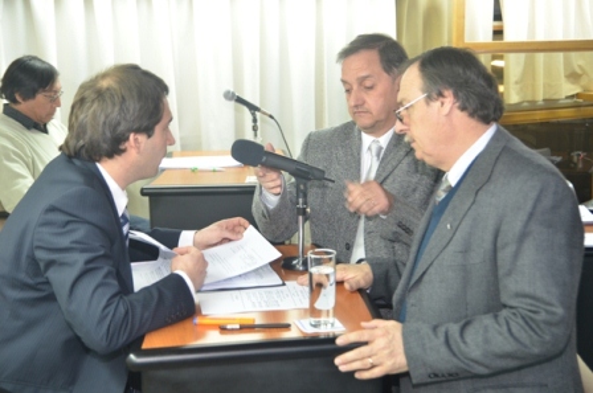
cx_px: 296
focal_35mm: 57
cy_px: 196
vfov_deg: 23.7
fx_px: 937
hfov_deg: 35.1
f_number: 4
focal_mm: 38
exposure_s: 1/60
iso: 400
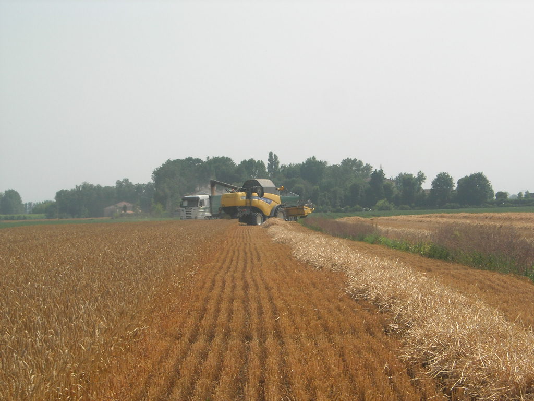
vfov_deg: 13.1
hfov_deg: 17.4
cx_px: 267
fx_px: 1743
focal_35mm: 113
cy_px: 200
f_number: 8.2
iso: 64
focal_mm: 23.4
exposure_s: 1/256
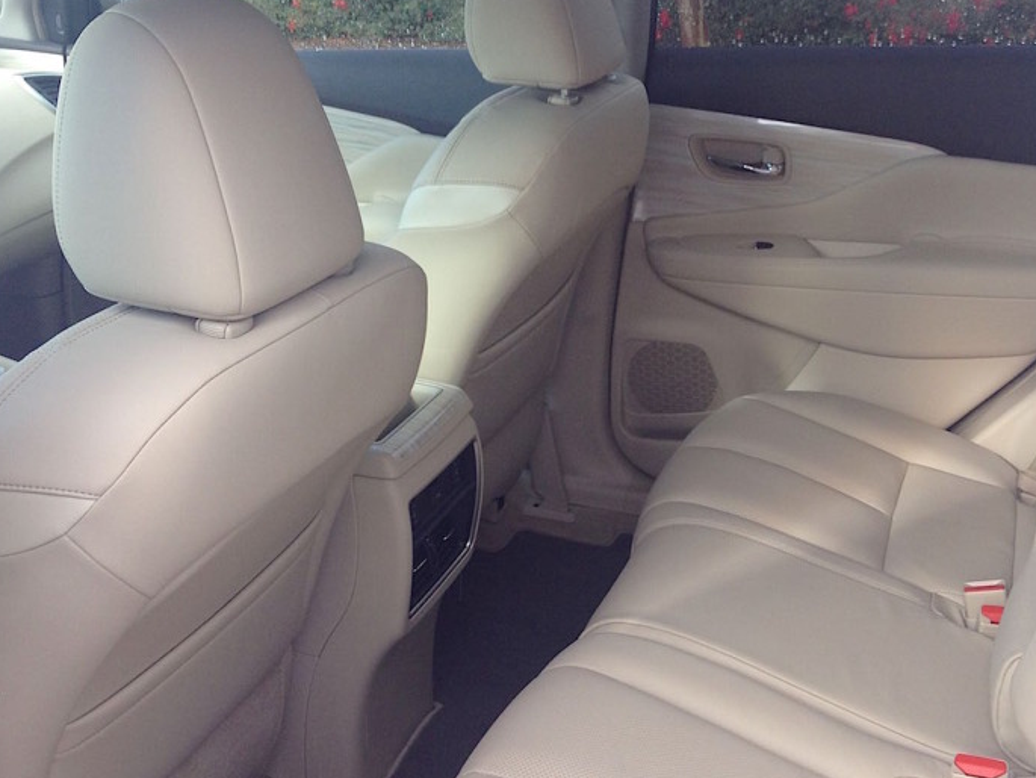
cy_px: 353
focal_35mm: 48
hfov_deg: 39.6
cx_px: 587
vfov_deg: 30.3
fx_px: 1437
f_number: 2.4
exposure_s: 1/173
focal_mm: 4.28
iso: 50
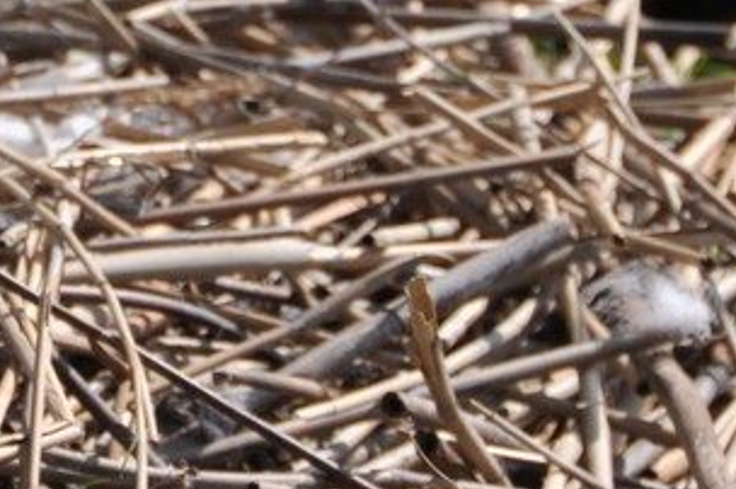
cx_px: -304
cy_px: -305
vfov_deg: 2.3
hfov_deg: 3.4
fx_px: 12274
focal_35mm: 601
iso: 200
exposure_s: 1/1000
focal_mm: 90
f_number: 8
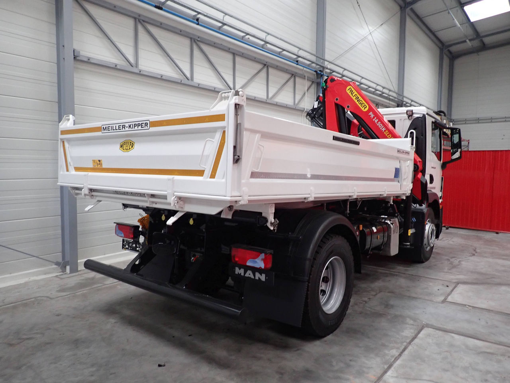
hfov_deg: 69.4
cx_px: 255
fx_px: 368
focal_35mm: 25
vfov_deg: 54.9
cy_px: 192
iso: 320
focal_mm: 4.5
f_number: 2
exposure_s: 1/50
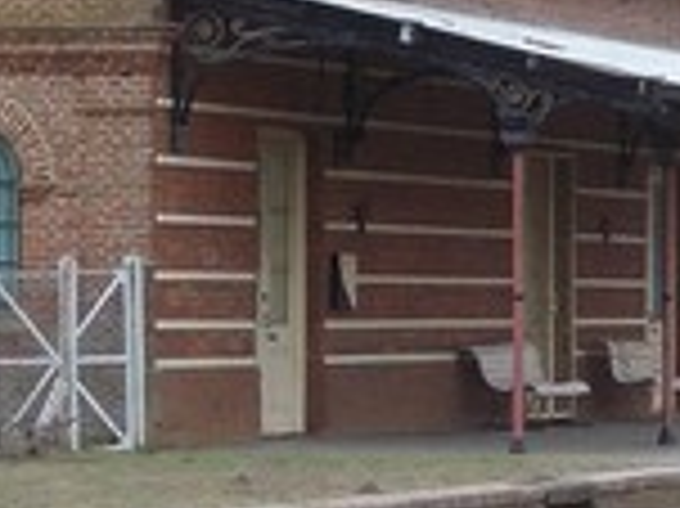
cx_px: 554
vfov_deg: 5.8
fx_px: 5064
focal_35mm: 258
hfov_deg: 7.7
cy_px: 306
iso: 80
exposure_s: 1/250
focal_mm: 7.2
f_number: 3.6
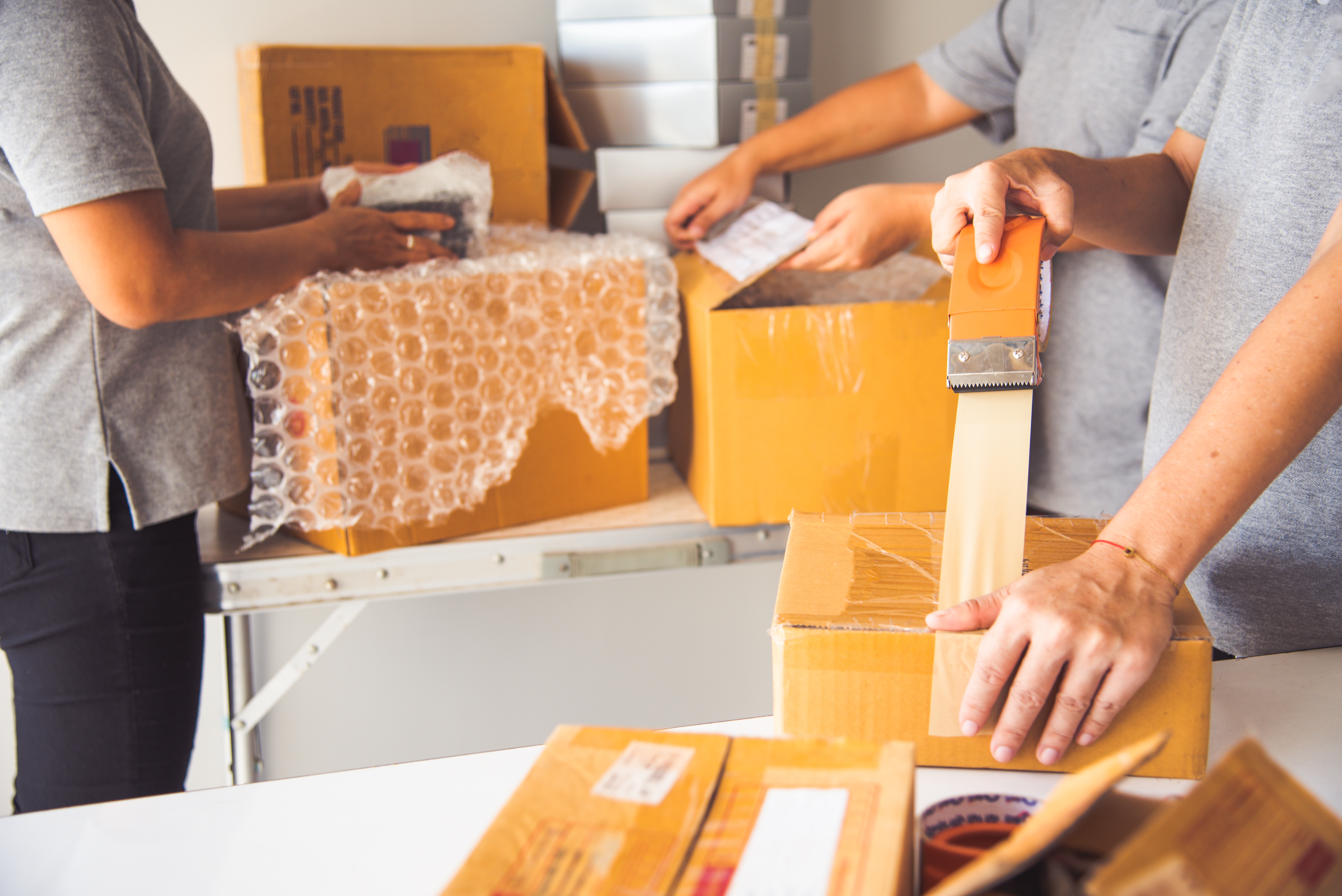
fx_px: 1790
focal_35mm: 48
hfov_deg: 41.1
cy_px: 448
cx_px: 671
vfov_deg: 28.1
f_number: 4
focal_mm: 48
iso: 100
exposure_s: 1/125
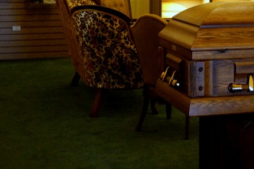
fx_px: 755
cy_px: -1
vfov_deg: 12.6
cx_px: 295
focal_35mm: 107
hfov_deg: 18.2
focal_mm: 30
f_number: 4
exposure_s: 1/60
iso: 1600
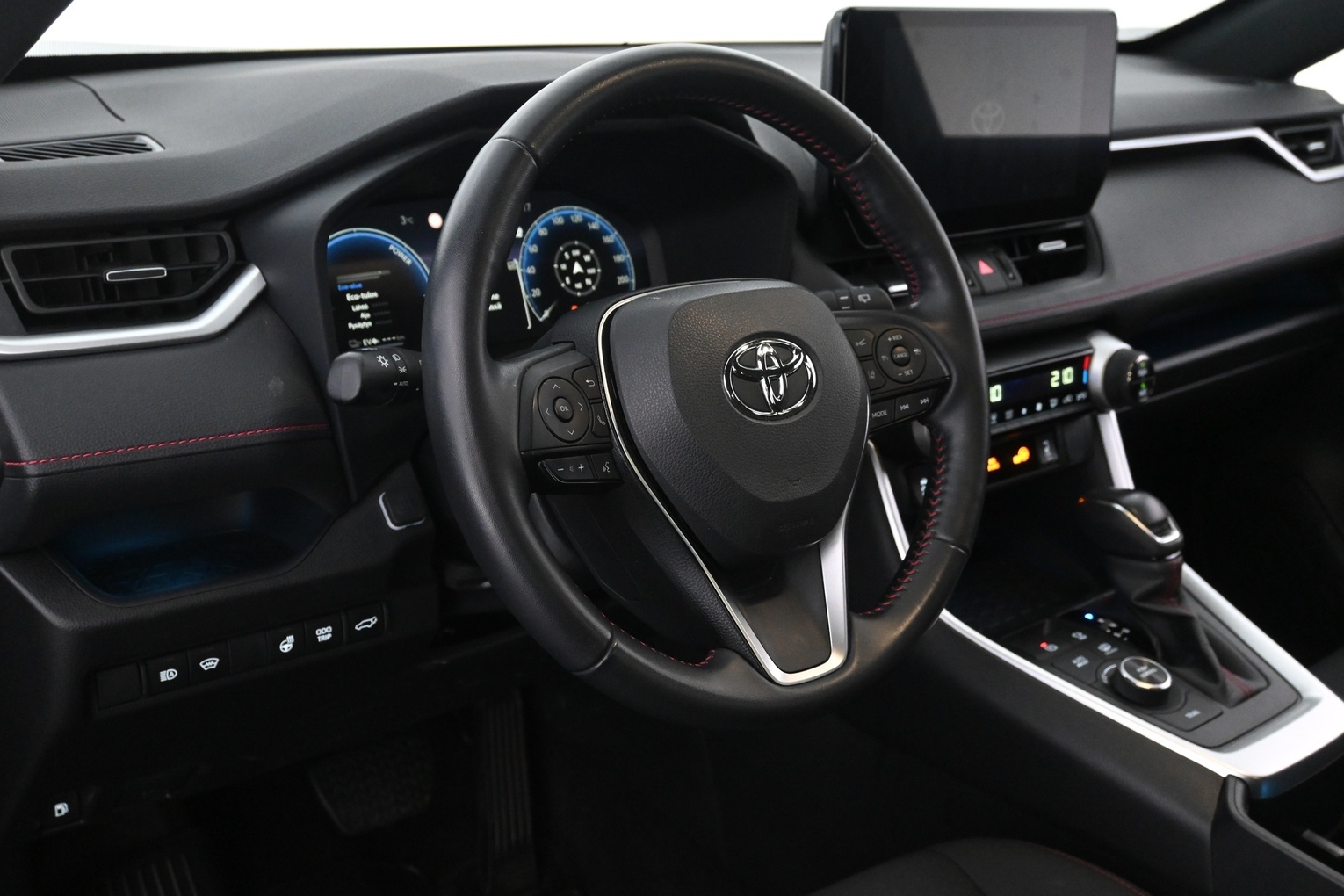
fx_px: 1364
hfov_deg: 52.5
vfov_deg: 36.4
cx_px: 675
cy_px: 450
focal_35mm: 37
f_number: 4.2
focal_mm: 23
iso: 3200
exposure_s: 1/40
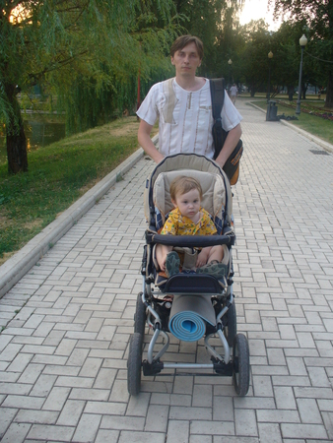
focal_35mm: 37
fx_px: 474
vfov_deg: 50.1
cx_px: 166
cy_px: 222
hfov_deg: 38.7
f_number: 2.8
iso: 80
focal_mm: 6.1
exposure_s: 1/80
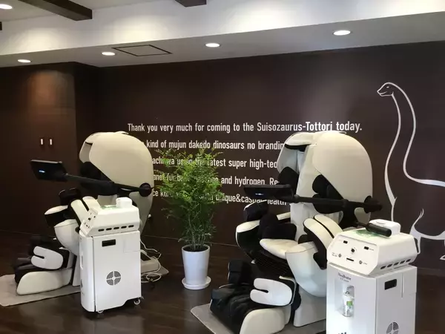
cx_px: 222
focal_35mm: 31
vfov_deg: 45.4
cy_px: 167
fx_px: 399
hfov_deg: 58.4
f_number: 2.4
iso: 80
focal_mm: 3.3
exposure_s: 1/30
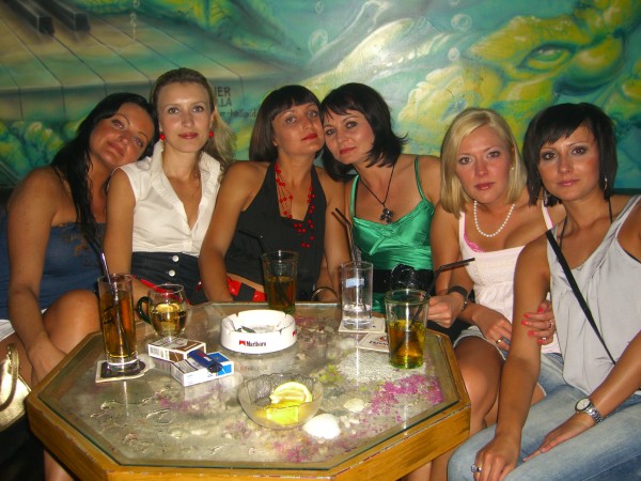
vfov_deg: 37.7
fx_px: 704
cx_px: 320
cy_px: 240
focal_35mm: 38
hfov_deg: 49.0
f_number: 2.8
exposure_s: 1/60
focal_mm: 7.9
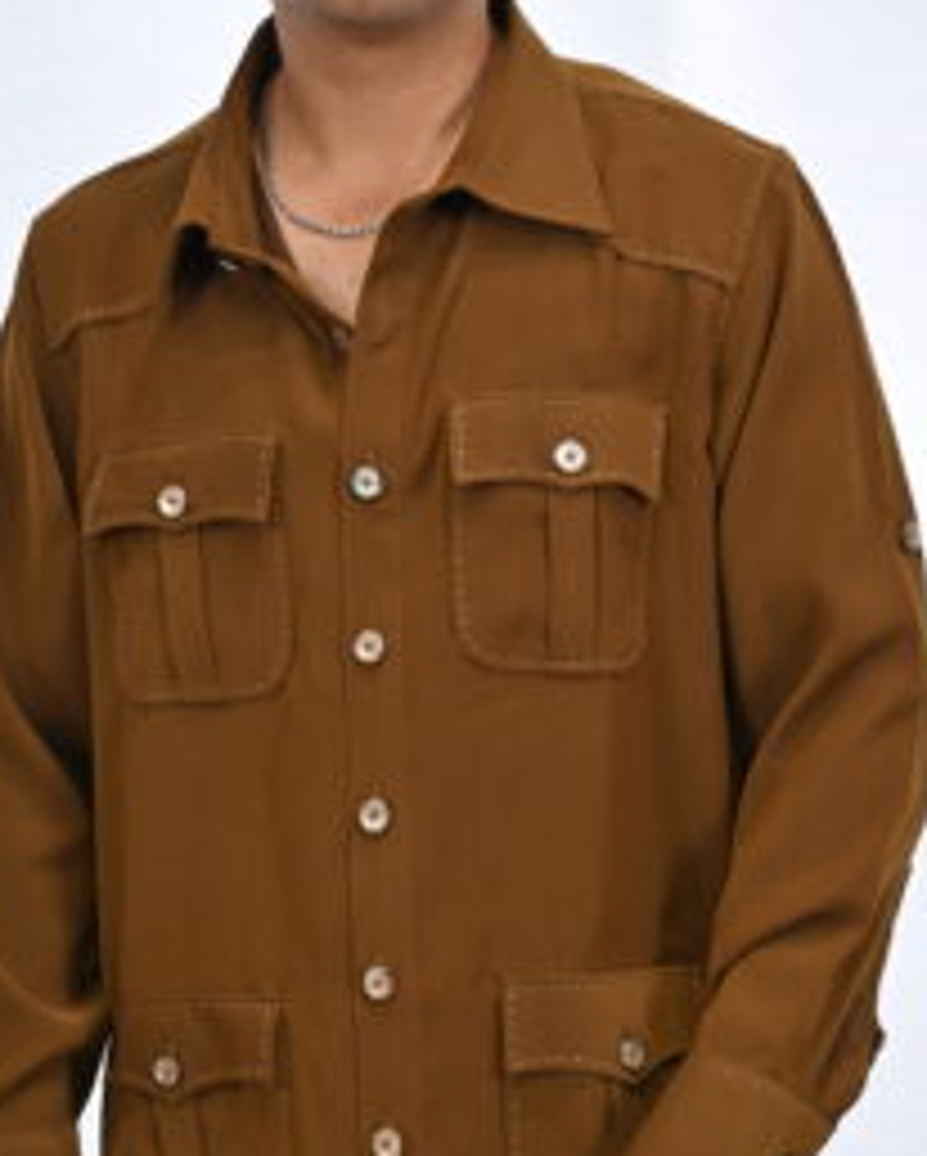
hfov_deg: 16.7
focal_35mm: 92
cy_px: 490
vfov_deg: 20.8
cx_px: 464
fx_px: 3151
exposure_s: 1/125
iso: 640
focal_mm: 56
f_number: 6.3
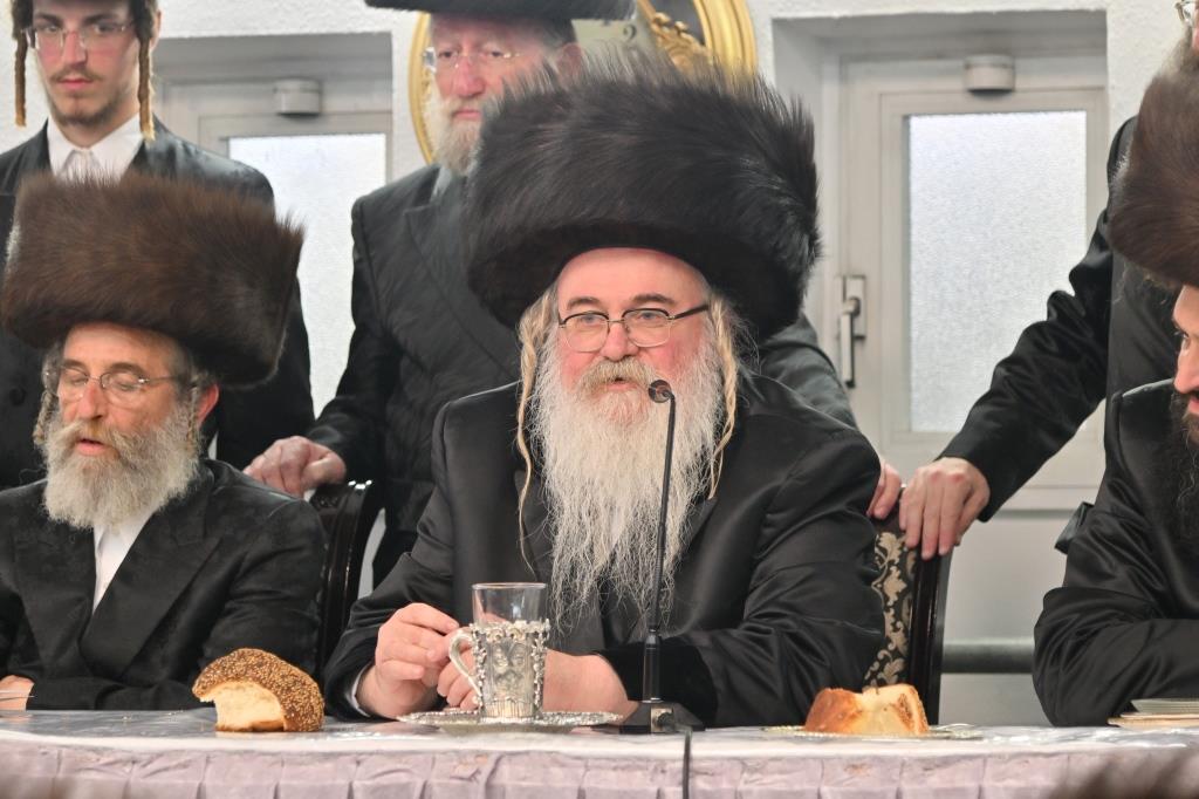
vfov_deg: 8.2
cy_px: 400
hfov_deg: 12.2
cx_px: 600
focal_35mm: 168
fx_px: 5593
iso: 640
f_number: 4
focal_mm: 112
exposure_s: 1/400
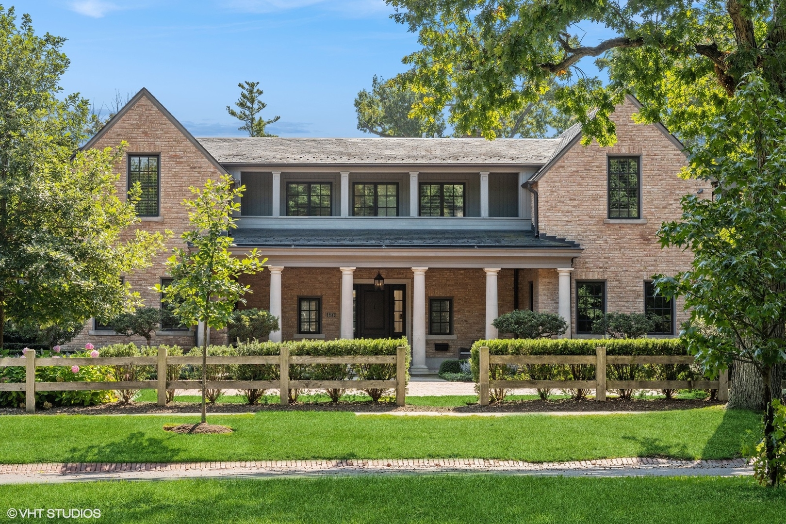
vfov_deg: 21.9
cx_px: 393
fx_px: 1354
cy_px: 262
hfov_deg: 32.4
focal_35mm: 62
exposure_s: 1/90
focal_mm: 62
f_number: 9.5
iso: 200
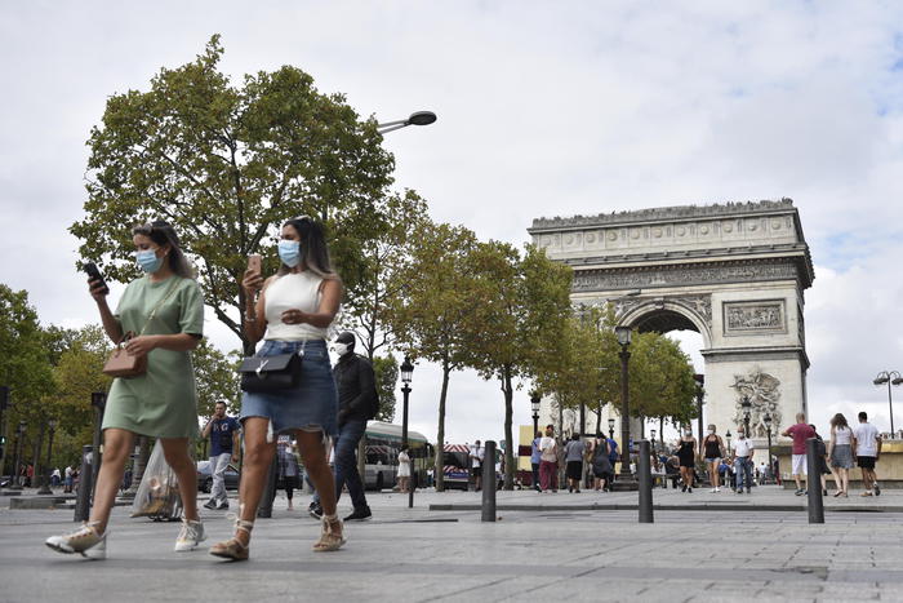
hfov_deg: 55.8
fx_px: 853
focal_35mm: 34
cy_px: 302
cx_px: 452
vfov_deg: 38.9
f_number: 4
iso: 100
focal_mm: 34
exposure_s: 1/1000
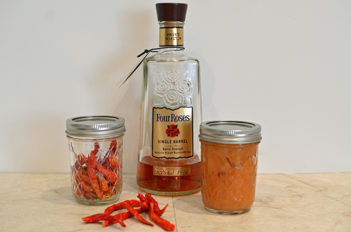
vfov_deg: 25.6
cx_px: 176
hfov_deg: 37.9
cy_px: 116
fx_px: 511
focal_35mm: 52
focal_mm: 35
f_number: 4
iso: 640
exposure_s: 1/60
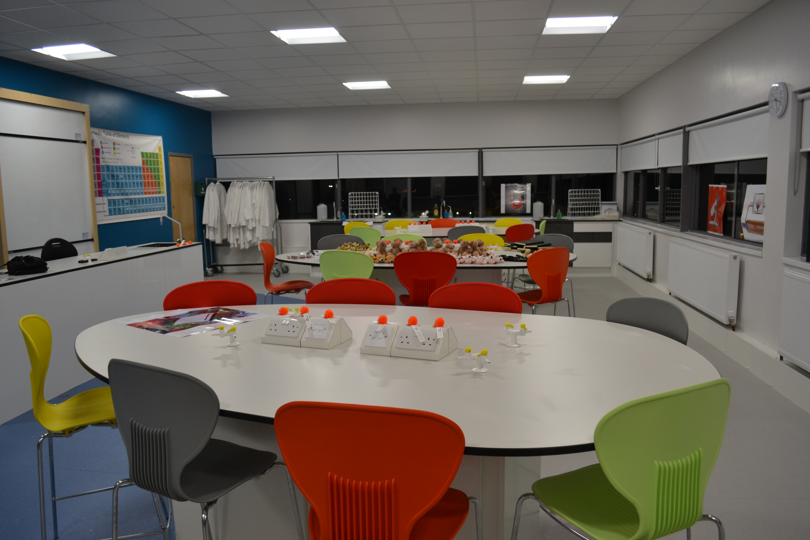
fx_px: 607
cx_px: 405
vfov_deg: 47.9
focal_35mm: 27
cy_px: 270
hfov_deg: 67.4
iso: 400
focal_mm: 18
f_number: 4.5
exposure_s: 1/80
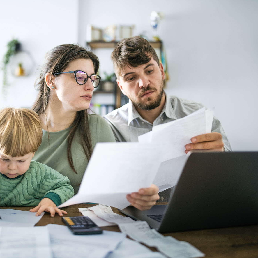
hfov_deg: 37.2
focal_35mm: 45
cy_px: 128
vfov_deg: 37.6
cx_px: 90
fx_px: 379
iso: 400
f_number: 1.4
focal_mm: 35
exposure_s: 1/200
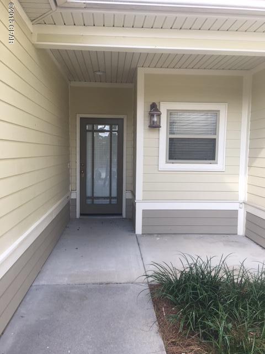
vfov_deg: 61.7
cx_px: 132
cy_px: 177
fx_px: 296
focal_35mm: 29
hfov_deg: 48.2
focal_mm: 4.15
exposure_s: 1/190
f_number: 2.2
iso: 25
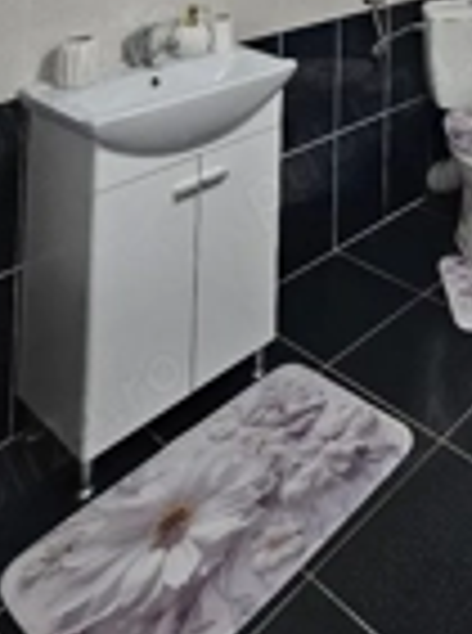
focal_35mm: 37
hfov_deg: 34.8
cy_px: -189
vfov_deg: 35.0
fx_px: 676
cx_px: 476
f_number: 2.2
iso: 100
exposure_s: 1/70.9
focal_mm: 2.2
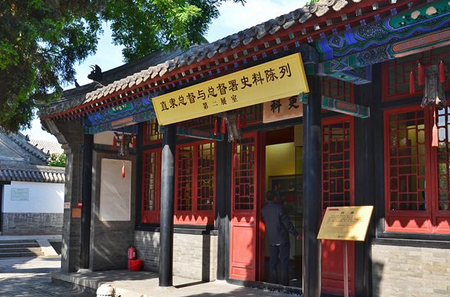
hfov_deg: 50.8
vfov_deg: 34.8
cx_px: 218
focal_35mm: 38
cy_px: 170
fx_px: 474
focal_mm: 22
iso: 200
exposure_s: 1/60
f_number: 10
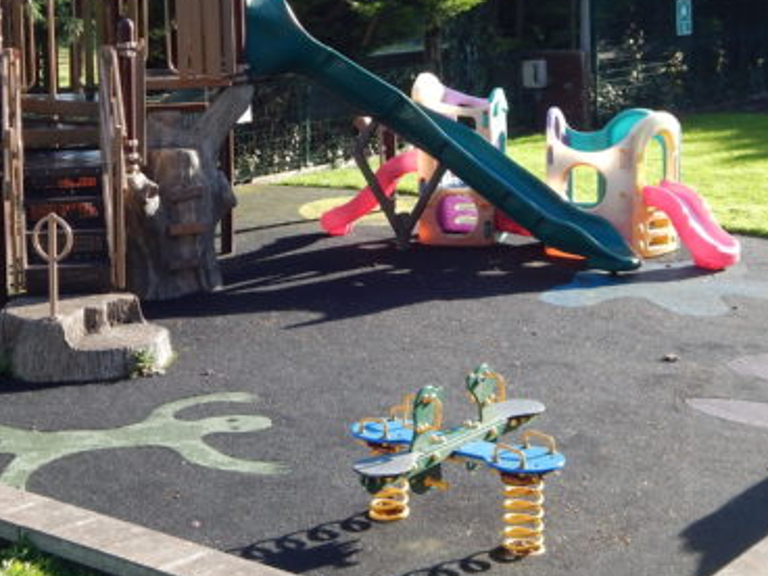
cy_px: 152
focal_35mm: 73
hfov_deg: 26.6
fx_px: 1620
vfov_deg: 20.0
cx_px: 330
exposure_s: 1/250
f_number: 3.3
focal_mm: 6.1
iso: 125
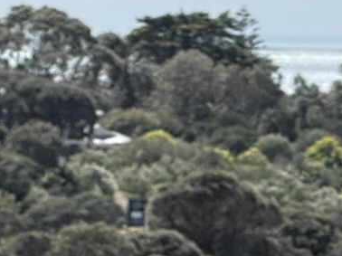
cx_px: 606
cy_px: 329
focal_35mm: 651
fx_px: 6428
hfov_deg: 3.0
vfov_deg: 2.3
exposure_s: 1/1294
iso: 50
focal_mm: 15.66
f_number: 2.8
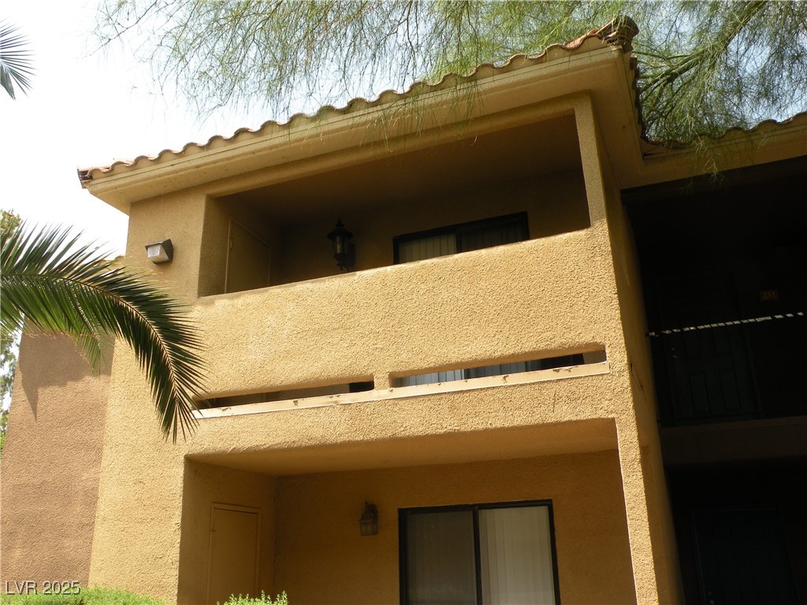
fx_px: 769
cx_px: 404
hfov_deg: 55.4
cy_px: 302
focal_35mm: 33
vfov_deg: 42.9
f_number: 5.6
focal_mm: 5.8
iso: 64
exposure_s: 1/130
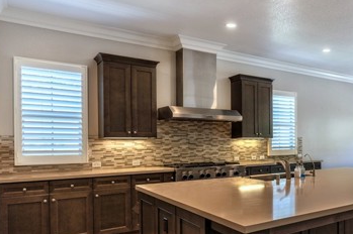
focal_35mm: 33
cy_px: 146
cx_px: 281
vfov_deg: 39.6
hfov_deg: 53.5
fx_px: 323
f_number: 3.5
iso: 125
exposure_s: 1/50
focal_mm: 18
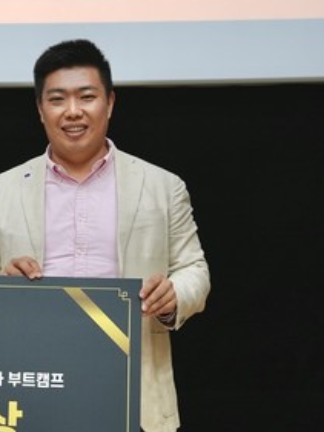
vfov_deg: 16.8
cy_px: 274
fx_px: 1459
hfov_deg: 12.4
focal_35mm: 117
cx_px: -52
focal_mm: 57
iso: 1000
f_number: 4.5
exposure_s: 1/60
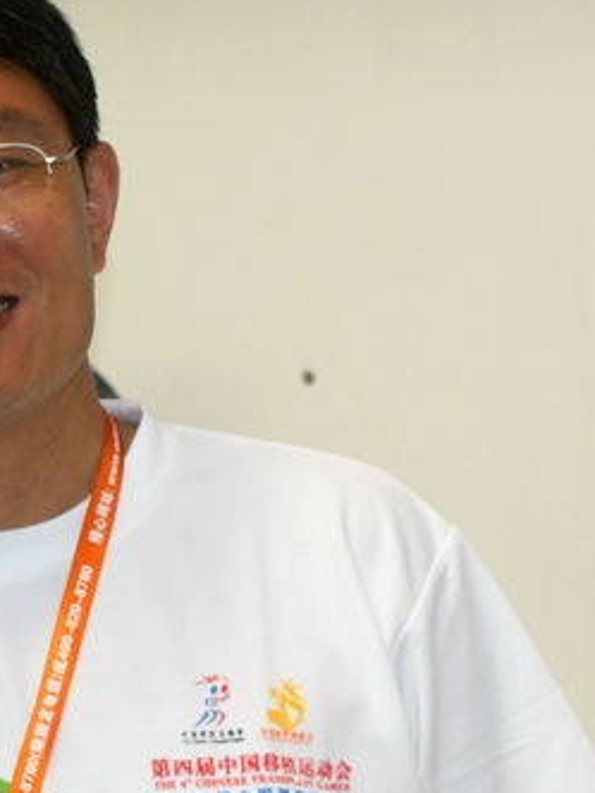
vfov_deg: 14.2
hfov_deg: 10.2
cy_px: 412
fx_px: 3186
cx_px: -358
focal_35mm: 139
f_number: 5.6
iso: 640
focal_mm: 40
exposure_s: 1/100
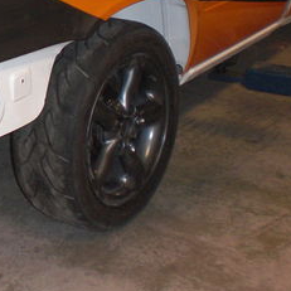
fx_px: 837
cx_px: -16
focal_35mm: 88
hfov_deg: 19.0
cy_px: 24
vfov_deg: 19.3
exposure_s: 1/60
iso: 200
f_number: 3.1
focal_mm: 6.3
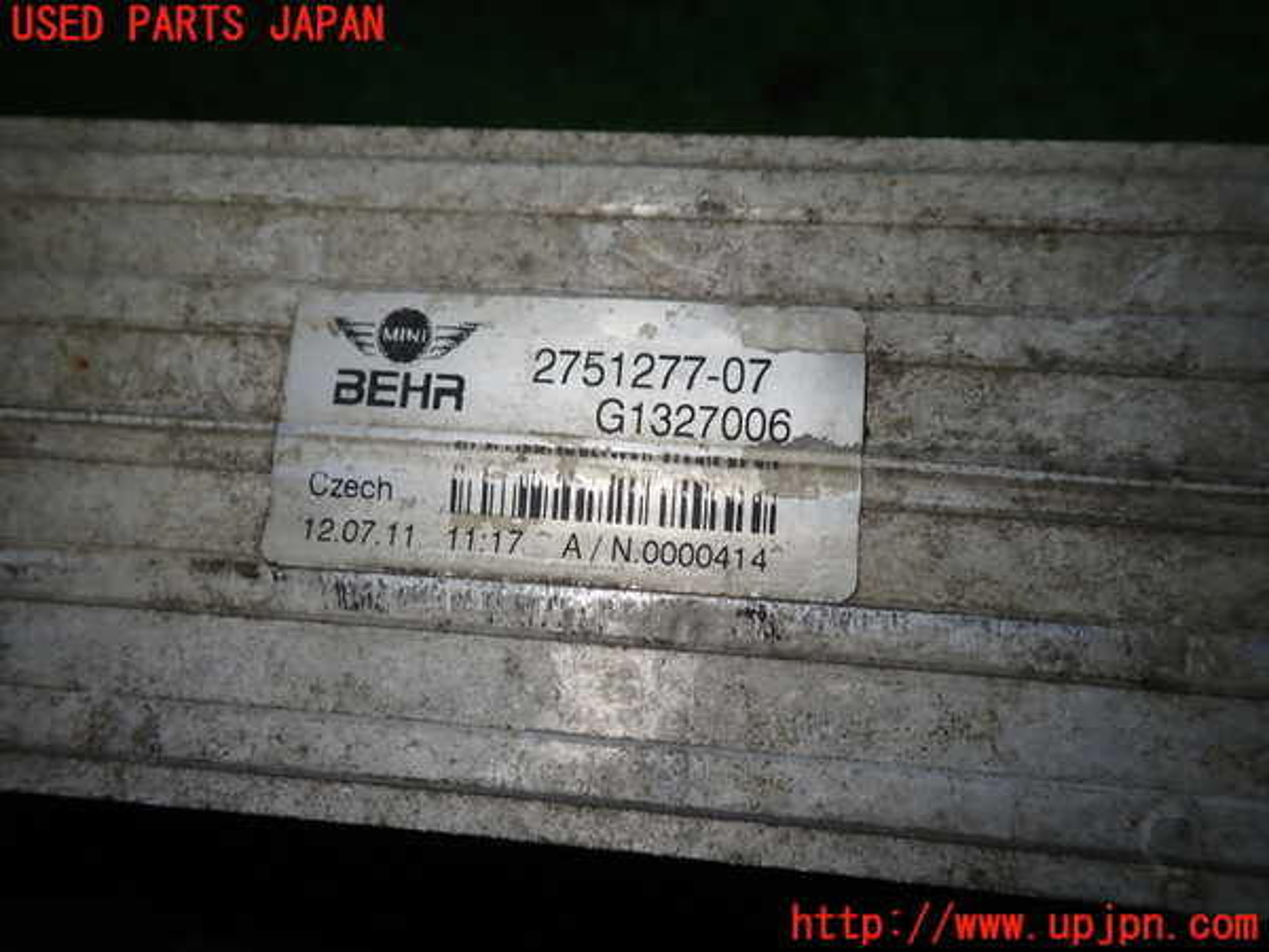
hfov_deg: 60.0
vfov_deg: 46.8
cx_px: 634
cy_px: 476
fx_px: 1100
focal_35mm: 30
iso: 100
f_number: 2.3
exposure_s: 1/80
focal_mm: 5.4
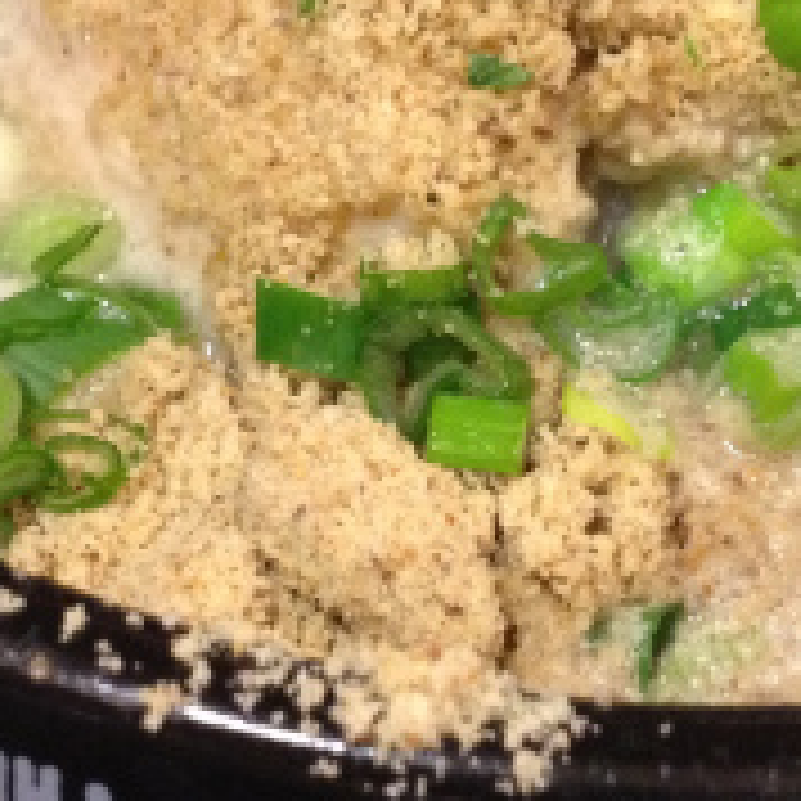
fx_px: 2723
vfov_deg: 16.7
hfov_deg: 16.7
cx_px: 410
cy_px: 302
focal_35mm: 104
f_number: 2.4
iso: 320
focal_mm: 4.28
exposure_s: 1/20
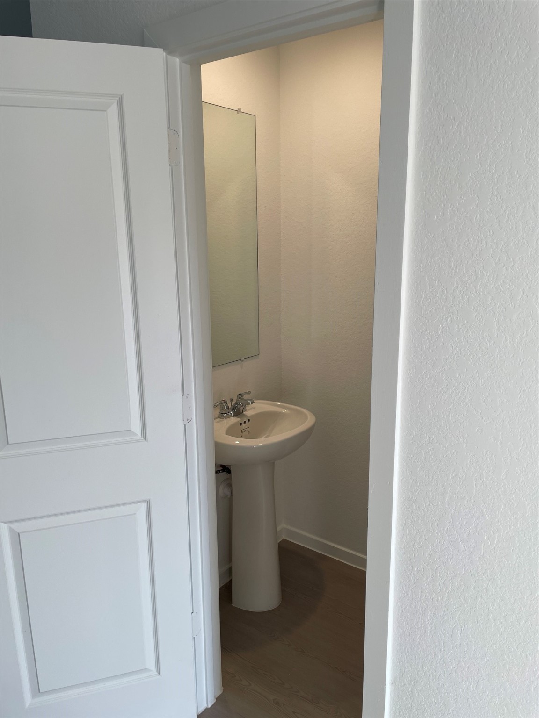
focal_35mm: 26
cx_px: 270
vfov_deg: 67.3
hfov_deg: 53.1
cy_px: 359
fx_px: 540
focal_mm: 4.2
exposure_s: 1/120
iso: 40
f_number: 1.6
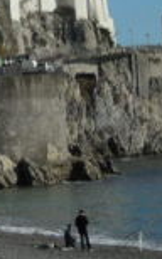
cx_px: -248
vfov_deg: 11.2
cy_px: 38
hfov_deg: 6.6
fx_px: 1316
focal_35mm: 186
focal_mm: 9.6
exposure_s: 1/400
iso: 100
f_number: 7.4
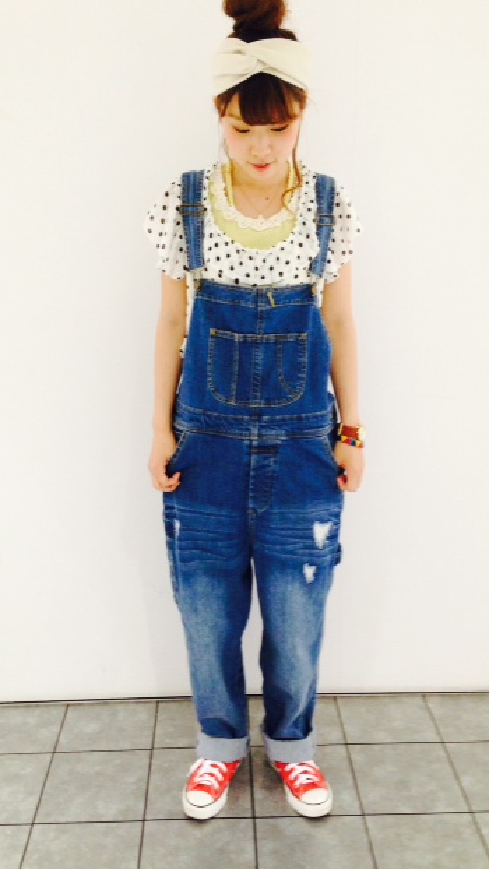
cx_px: 242
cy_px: 428
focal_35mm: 37
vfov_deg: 54.0
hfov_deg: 32.0
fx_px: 853
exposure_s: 1/20
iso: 160
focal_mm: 4.12
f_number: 2.4
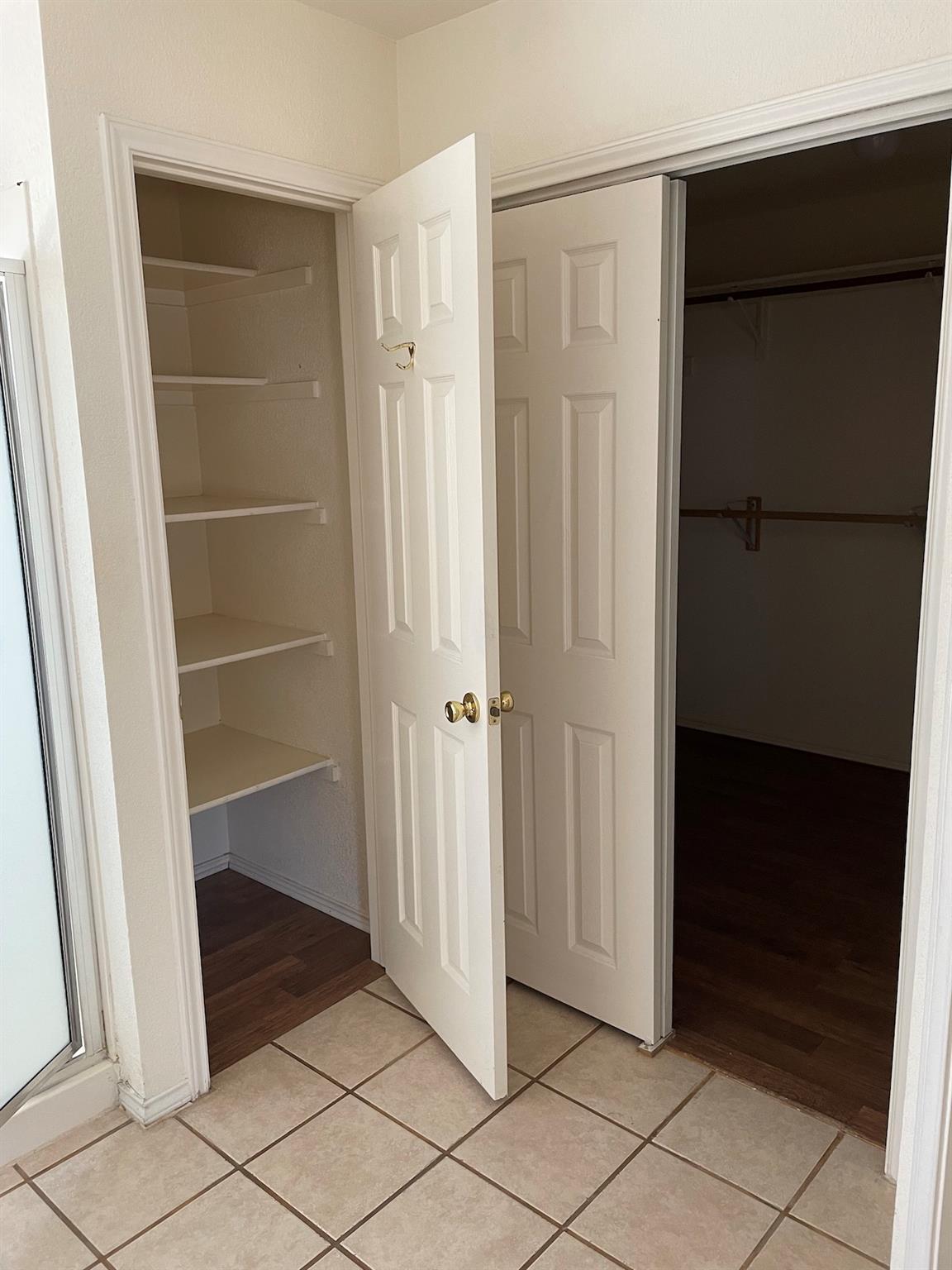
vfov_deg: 67.3
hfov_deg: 53.1
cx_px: 476
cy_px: 635
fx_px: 953
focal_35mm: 26
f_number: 1.6
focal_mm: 4.2
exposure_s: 1/70
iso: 125
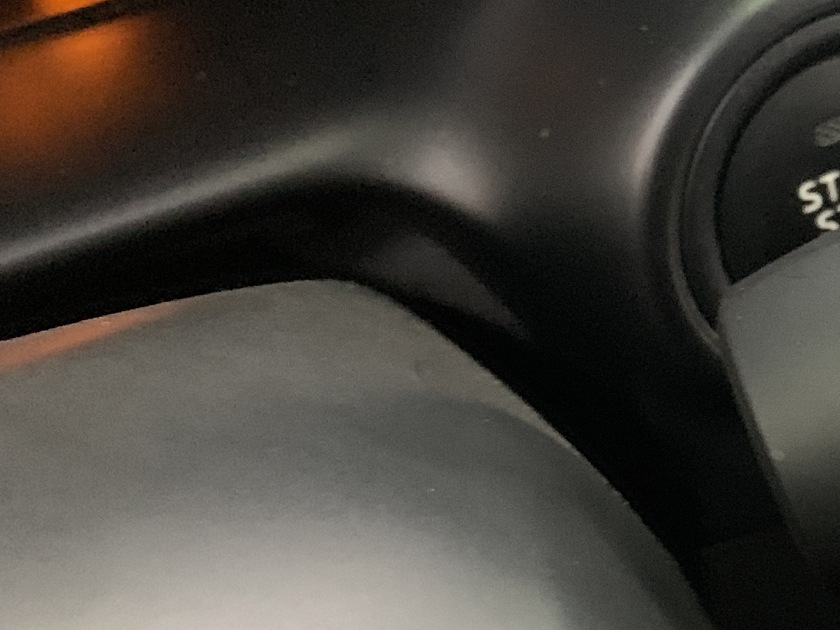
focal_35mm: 72
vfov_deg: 20.4
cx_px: 1123
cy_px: 212
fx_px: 1747
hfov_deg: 23.5
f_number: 1.8
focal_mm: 4.25
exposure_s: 1/25
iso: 640
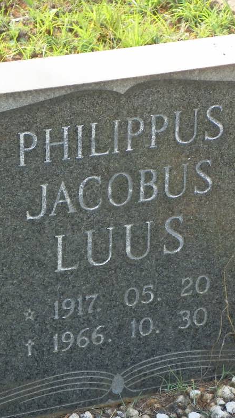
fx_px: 1939
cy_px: 235
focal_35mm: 175
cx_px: 139
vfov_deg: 12.3
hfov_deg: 6.9
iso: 64
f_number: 4
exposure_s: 1/60
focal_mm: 18.8
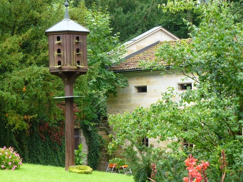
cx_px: 122
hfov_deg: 14.8
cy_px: 91
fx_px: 934
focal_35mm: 133
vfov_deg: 11.1
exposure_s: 1/80
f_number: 5.1
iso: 200
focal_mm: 21.7
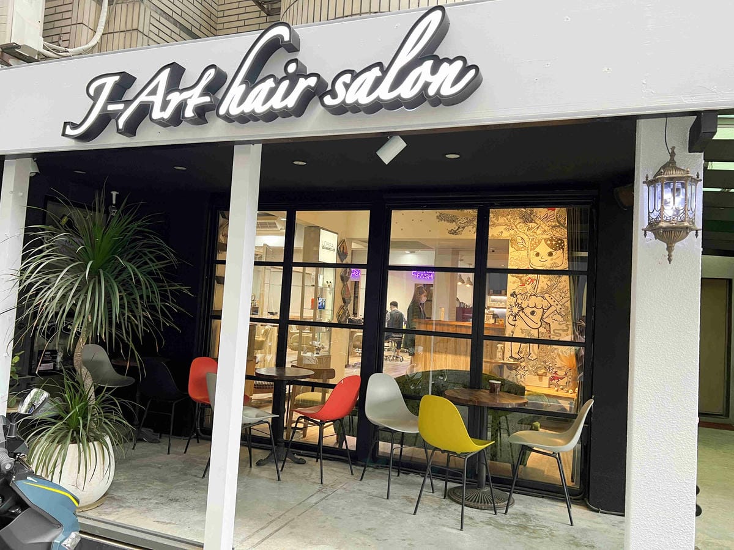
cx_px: 367
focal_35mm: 26
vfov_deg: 53.1
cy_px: 275
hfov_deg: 67.3
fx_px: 551
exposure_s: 1/60
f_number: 1.5
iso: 100
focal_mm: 5.7
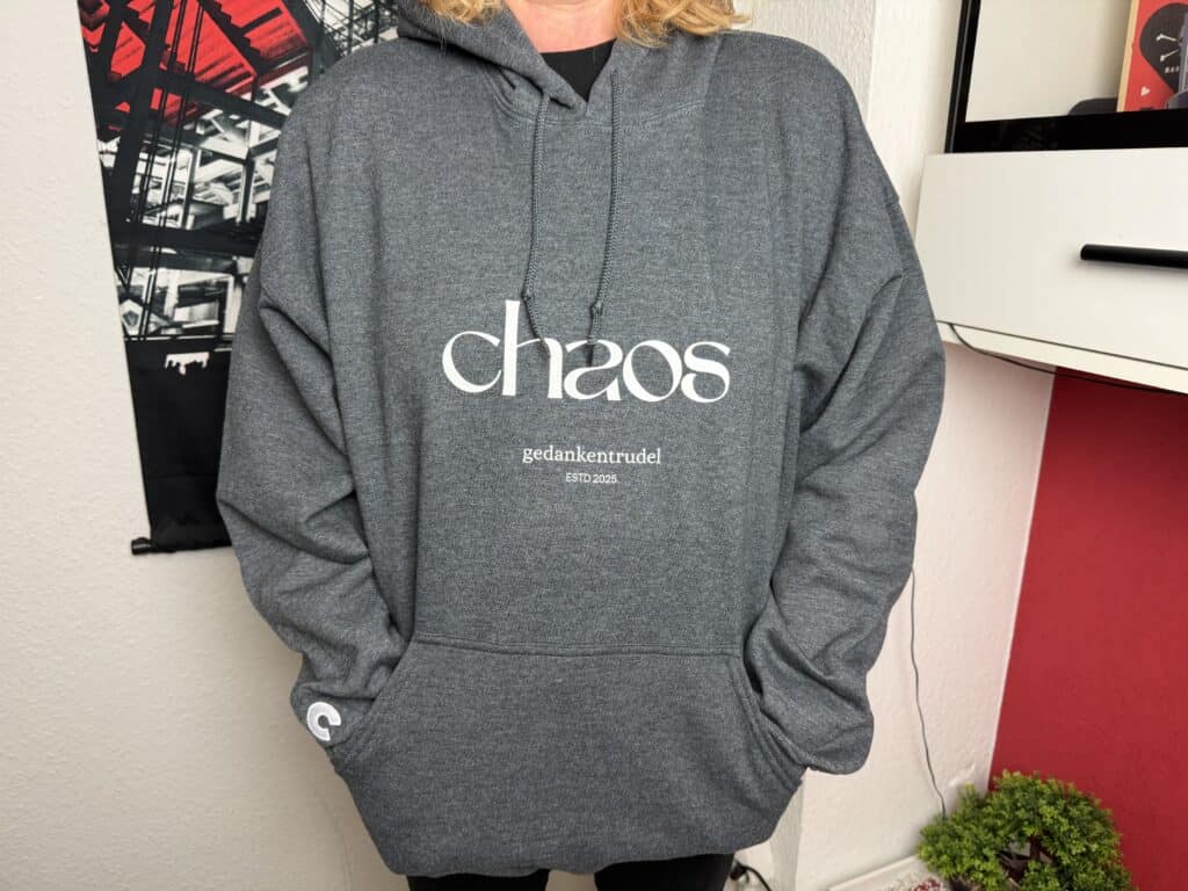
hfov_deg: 71.6
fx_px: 824
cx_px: 594
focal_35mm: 24
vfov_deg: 56.8
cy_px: 446
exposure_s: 1/50
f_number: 1.78
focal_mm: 6.76
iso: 125
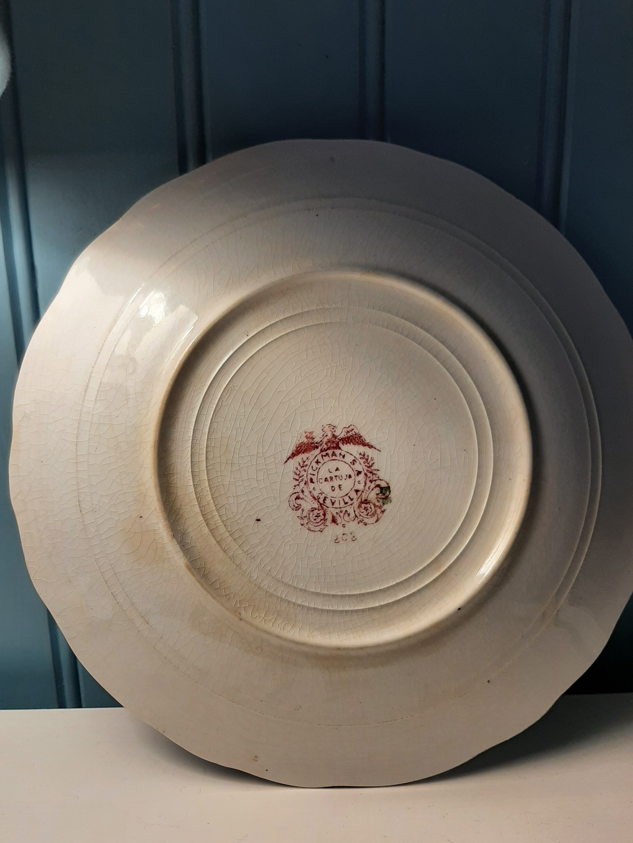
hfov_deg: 49.7
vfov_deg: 63.4
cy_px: 425
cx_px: 296
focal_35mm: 28
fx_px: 683
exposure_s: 1/50
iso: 40
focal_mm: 3.93
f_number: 1.7
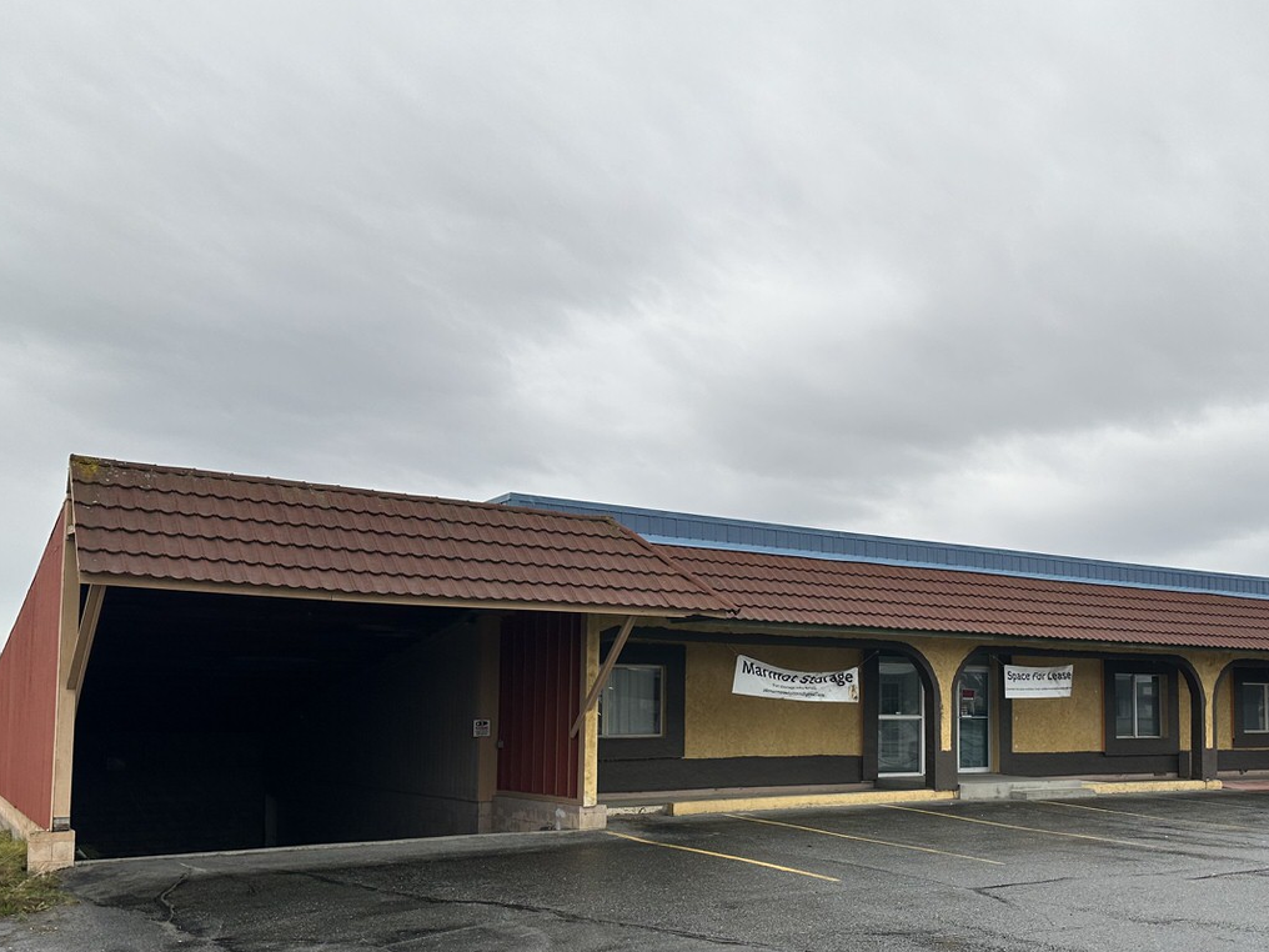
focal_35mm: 34
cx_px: 828
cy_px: 636
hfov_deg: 53.1
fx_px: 1246
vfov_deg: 41.3
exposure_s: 1/604
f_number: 1.78
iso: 80
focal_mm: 6.86
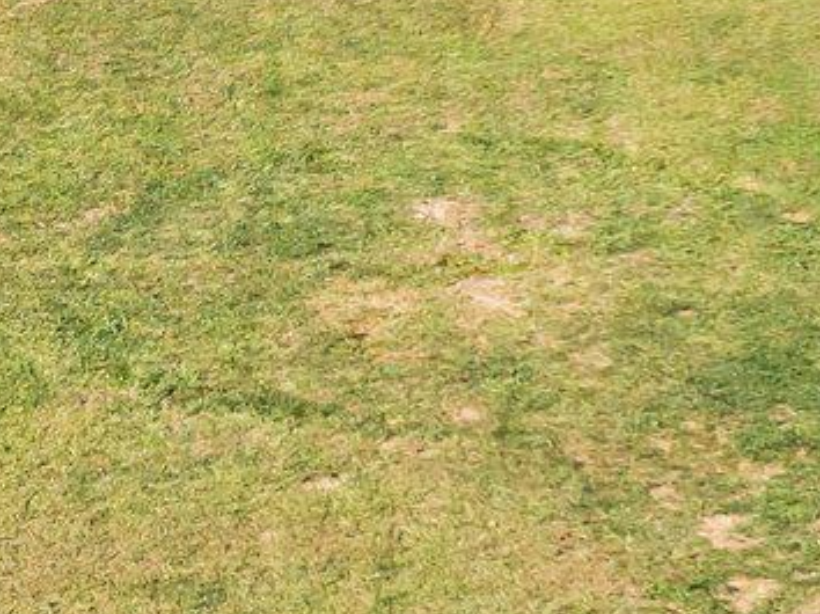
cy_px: 156
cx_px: 137
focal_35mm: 139
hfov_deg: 14.1
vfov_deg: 10.6
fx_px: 3290
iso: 130
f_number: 2.8
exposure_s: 1/2500
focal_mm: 12.29
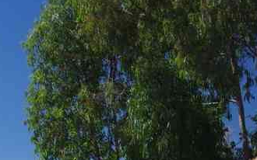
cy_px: 255
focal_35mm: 107
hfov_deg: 19.1
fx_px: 749
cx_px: 229
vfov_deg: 11.6
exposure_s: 1/50
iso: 200
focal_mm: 23.1
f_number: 11
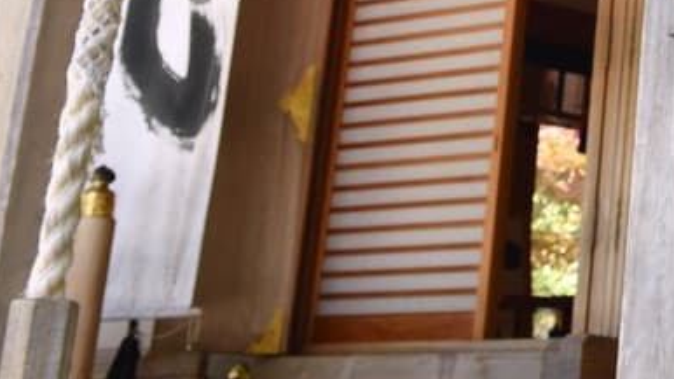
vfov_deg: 9.0
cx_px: 973
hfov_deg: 15.9
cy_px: -458
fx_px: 2234
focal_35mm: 125
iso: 400
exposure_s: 1/160
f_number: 5.6
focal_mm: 32
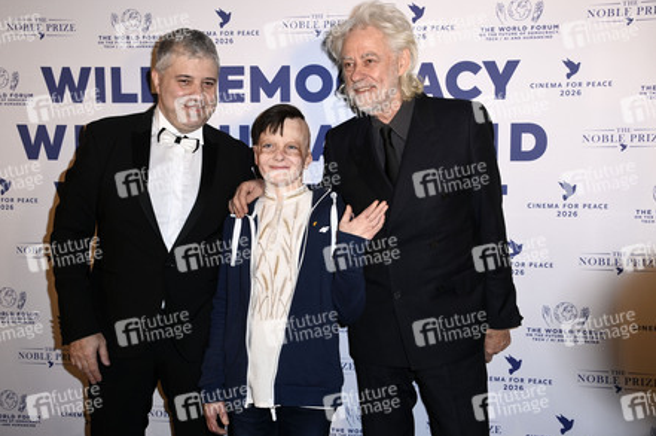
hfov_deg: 42.8
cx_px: 322
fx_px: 837
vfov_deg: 29.2
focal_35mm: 46
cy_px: 217
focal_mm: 45
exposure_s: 1/250
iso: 500
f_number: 5.6
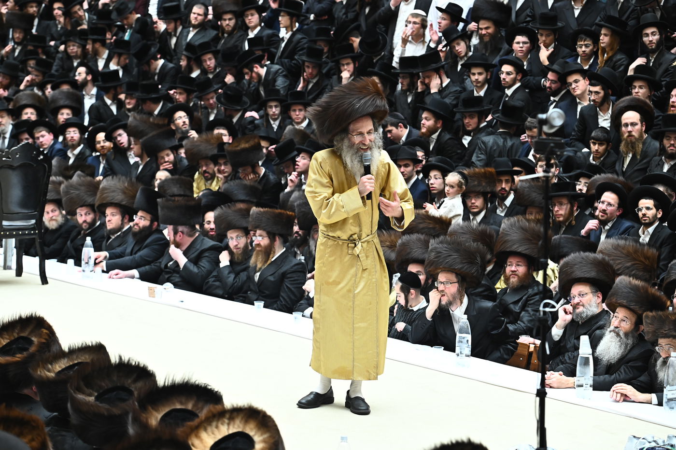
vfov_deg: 12.2
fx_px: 2102
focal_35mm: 112
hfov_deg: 18.3
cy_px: 225
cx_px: 338
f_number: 5.6
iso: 2000
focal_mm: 112
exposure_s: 1/200
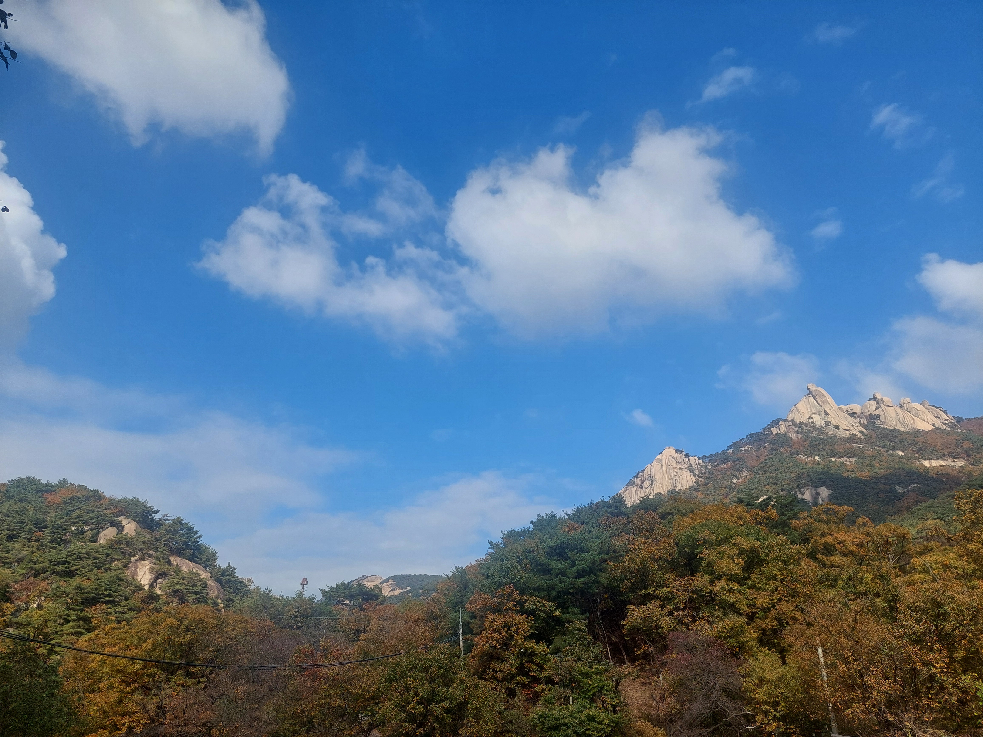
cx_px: 492
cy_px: 368
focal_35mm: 25
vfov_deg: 54.9
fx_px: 710
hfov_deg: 69.4
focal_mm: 5.23
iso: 40
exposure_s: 1/1845
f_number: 1.8
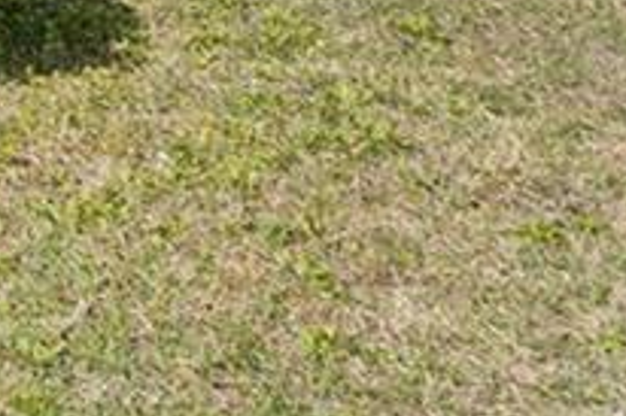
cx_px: -574
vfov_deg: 10.2
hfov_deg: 15.5
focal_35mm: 109
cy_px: -704
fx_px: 1894
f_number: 8
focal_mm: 14
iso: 100
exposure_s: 1/40
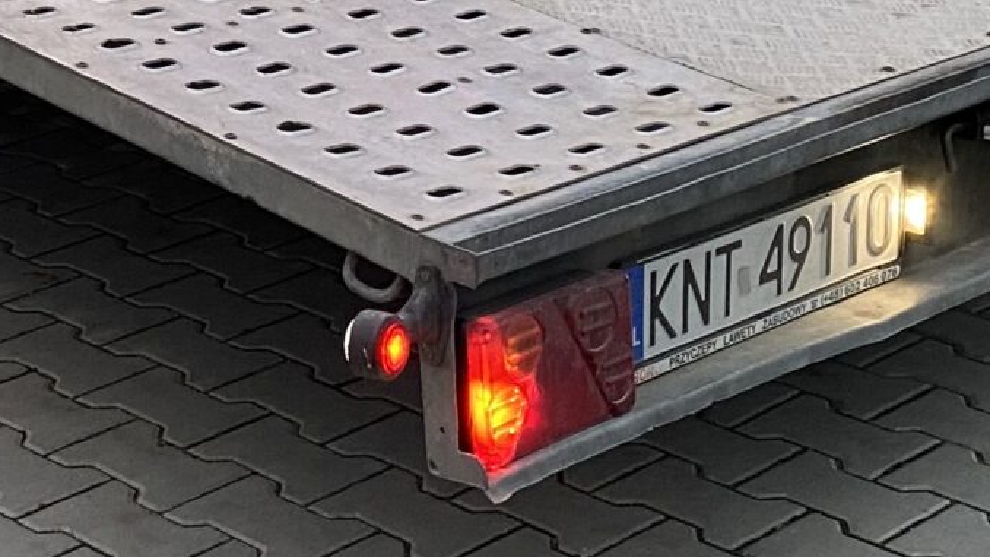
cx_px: -63
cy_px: -327
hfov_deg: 19.3
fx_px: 2808
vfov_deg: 10.8
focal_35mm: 107
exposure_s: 1/50
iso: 125
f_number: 1.8
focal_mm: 4.25
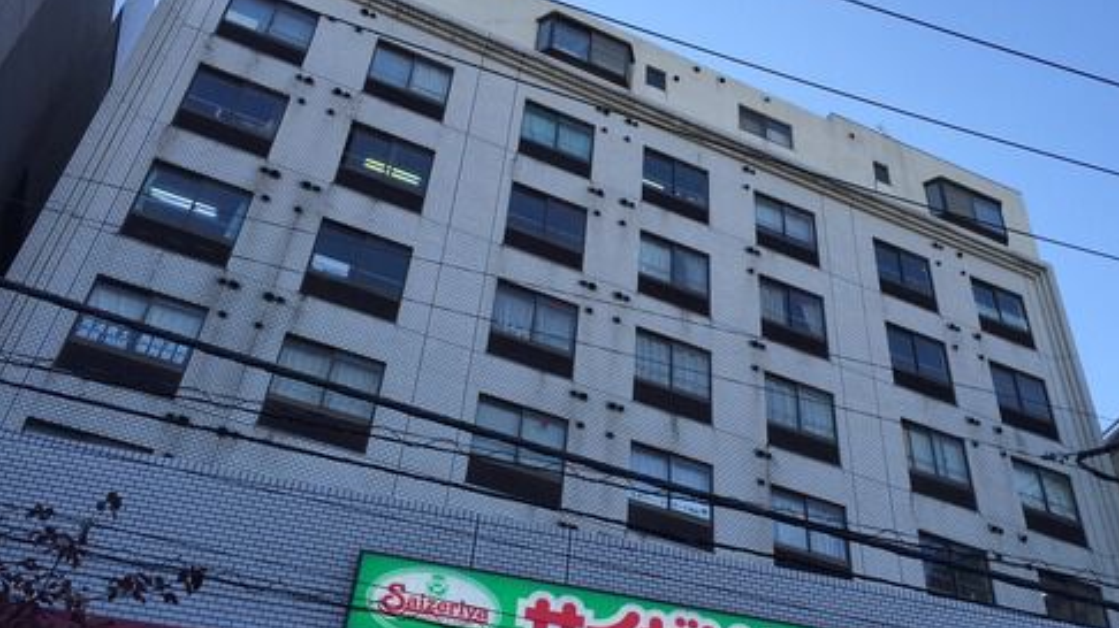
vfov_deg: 30.3
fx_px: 1157
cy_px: 384
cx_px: 652
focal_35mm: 39
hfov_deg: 51.4
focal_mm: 4.15
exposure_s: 1/920
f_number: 2.2
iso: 32
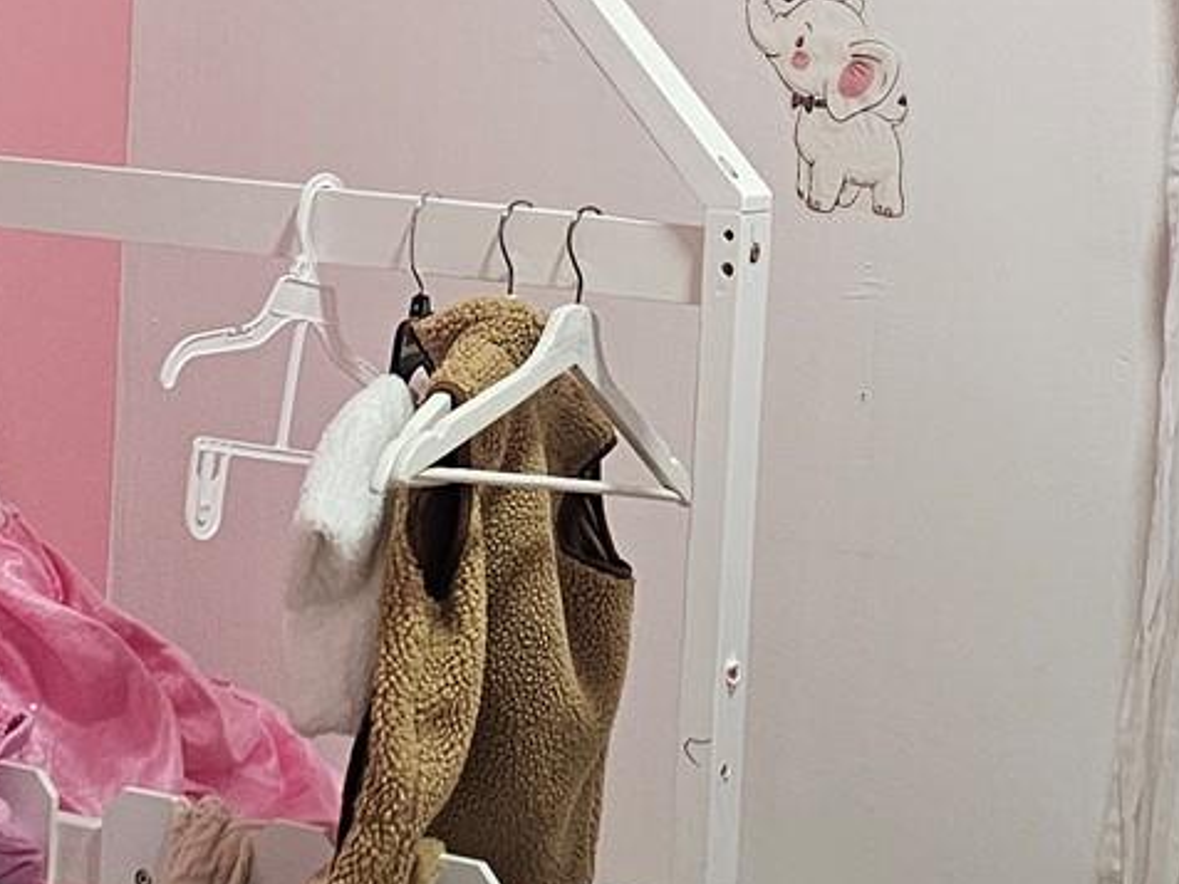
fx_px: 3372
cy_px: -54
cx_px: 617
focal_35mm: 99
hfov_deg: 19.8
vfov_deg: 14.6
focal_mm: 6.3
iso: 320
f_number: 1.7
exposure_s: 1/120
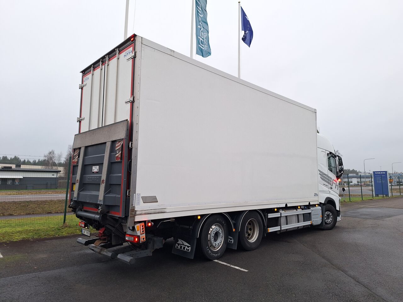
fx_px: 268
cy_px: 151
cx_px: 202
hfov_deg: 73.9
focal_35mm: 23
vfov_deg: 58.9
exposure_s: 1/100
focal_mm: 5.54
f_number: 1.8
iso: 50
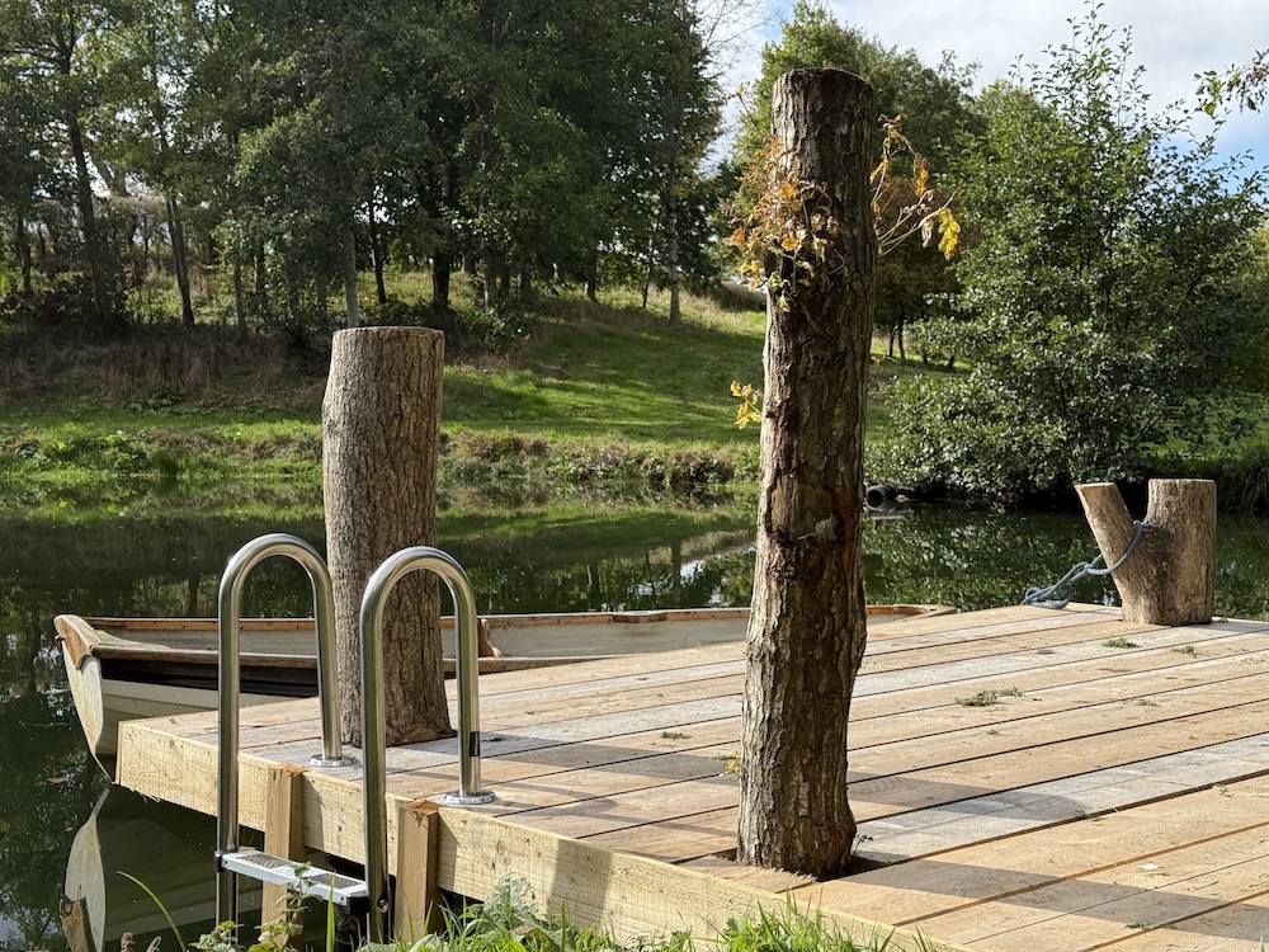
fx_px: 1760
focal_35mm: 48
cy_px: 476
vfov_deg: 30.3
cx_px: 634
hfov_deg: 39.7
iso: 80
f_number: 1.78
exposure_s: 1/2976
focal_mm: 6.76
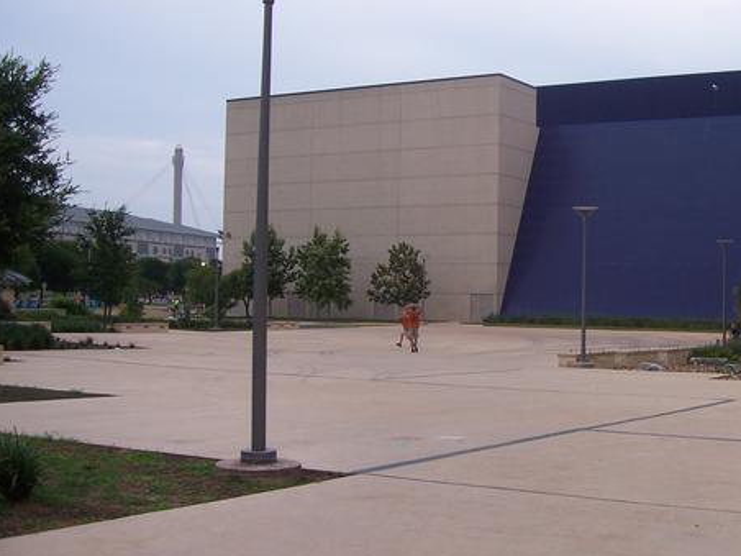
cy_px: 276
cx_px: 520
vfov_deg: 28.6
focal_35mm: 51
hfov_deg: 36.9
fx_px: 1092
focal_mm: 6
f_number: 3
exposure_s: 1/500
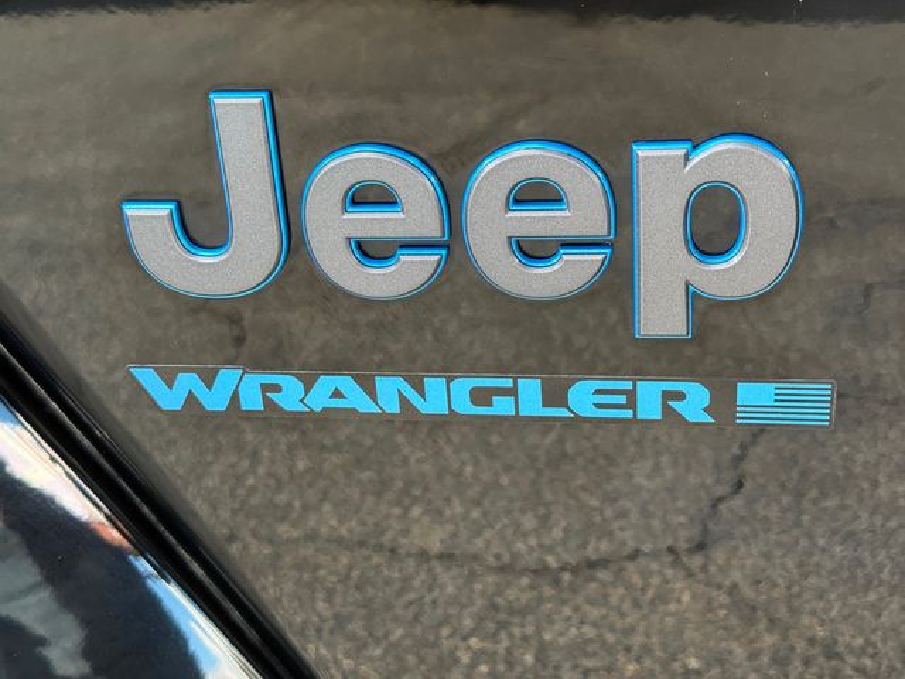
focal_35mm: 48
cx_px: 452
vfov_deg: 30.3
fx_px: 1255
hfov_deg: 39.7
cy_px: 340
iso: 100
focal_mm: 6.76
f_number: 1.78
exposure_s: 1/242
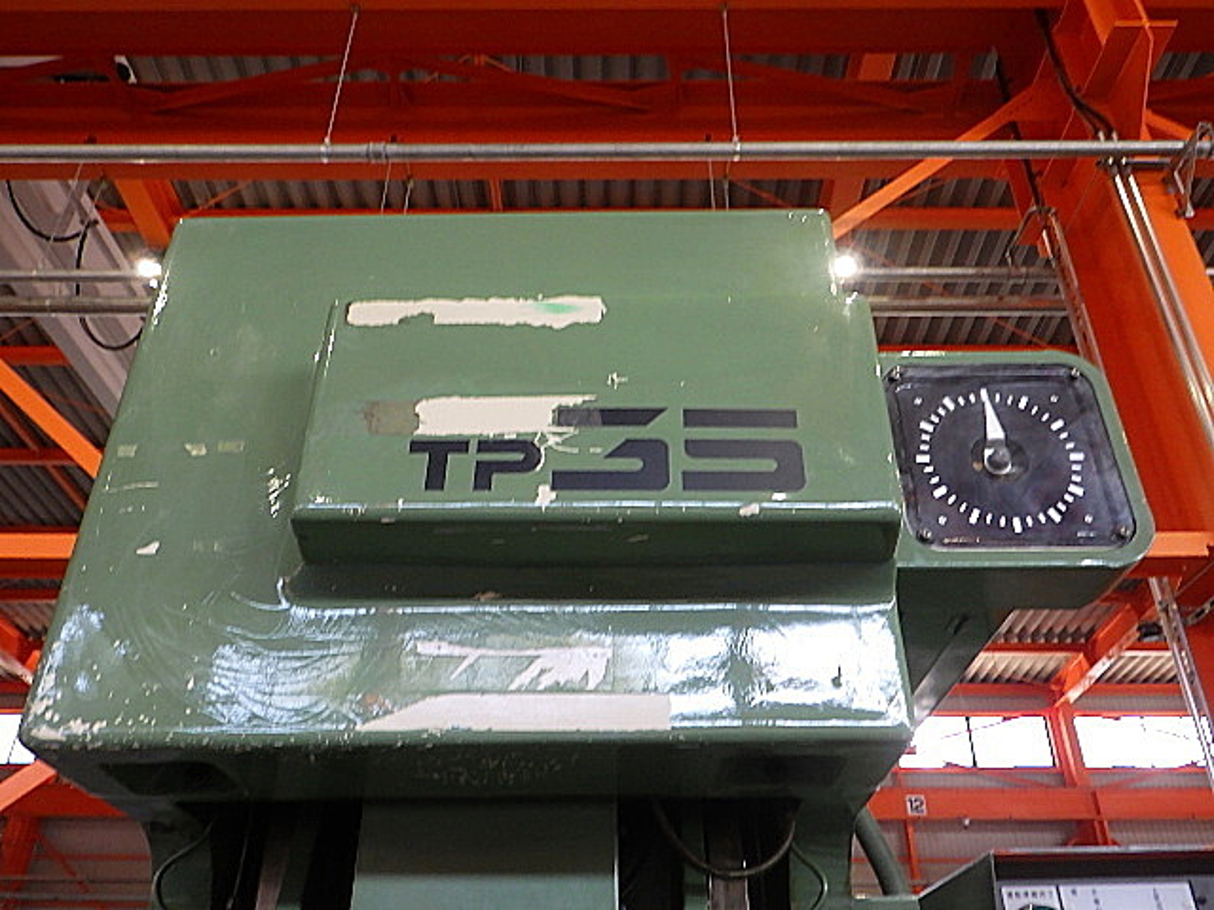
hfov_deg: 63.4
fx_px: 982
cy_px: 455
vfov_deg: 49.7
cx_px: 607
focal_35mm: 28
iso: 400
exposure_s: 1/45
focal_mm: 5
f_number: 3.5
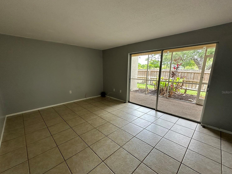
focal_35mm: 15
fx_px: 101
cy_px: 92
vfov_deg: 81.7
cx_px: 112
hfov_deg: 98.1
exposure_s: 1/99
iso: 125
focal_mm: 2.22
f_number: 2.2
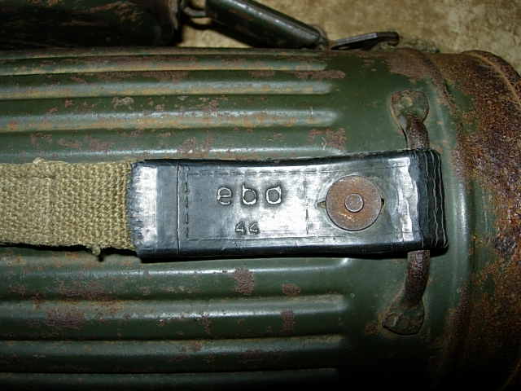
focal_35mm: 38
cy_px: 196
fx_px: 572
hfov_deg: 49.0
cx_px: 260
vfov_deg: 37.7
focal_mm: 7.8
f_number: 4.8
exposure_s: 1/64
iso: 79
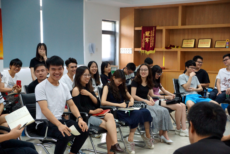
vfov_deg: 22.6
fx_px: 383
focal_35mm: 60
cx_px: 115
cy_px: 77
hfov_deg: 33.4
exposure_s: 1/160
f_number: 4.5
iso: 1000
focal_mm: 40
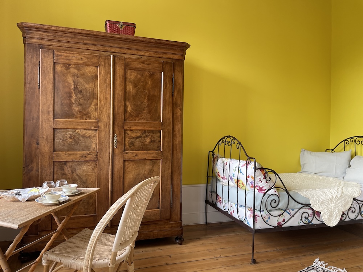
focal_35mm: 26
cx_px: 182
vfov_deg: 53.1
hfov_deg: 67.3
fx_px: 273
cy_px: 136
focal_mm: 4.2
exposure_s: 1/121
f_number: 1.6
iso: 100
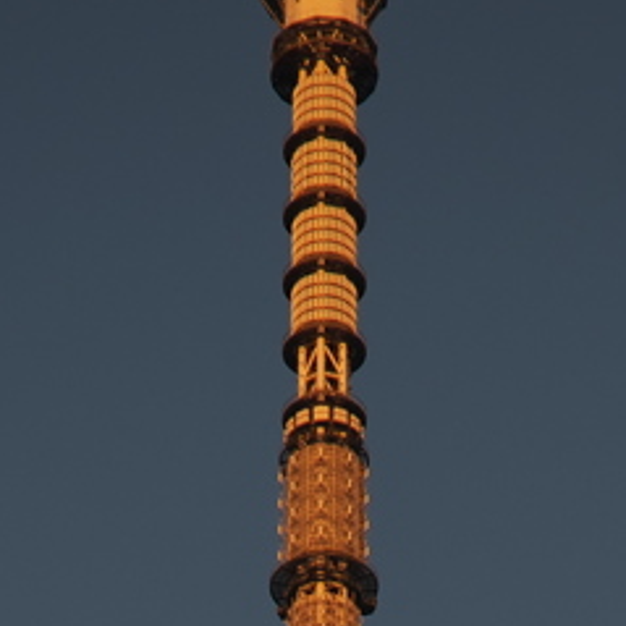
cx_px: 300
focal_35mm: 383
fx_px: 7836
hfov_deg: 4.6
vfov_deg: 4.5
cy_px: 1163
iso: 100
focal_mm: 70
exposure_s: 1/125
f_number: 5.6
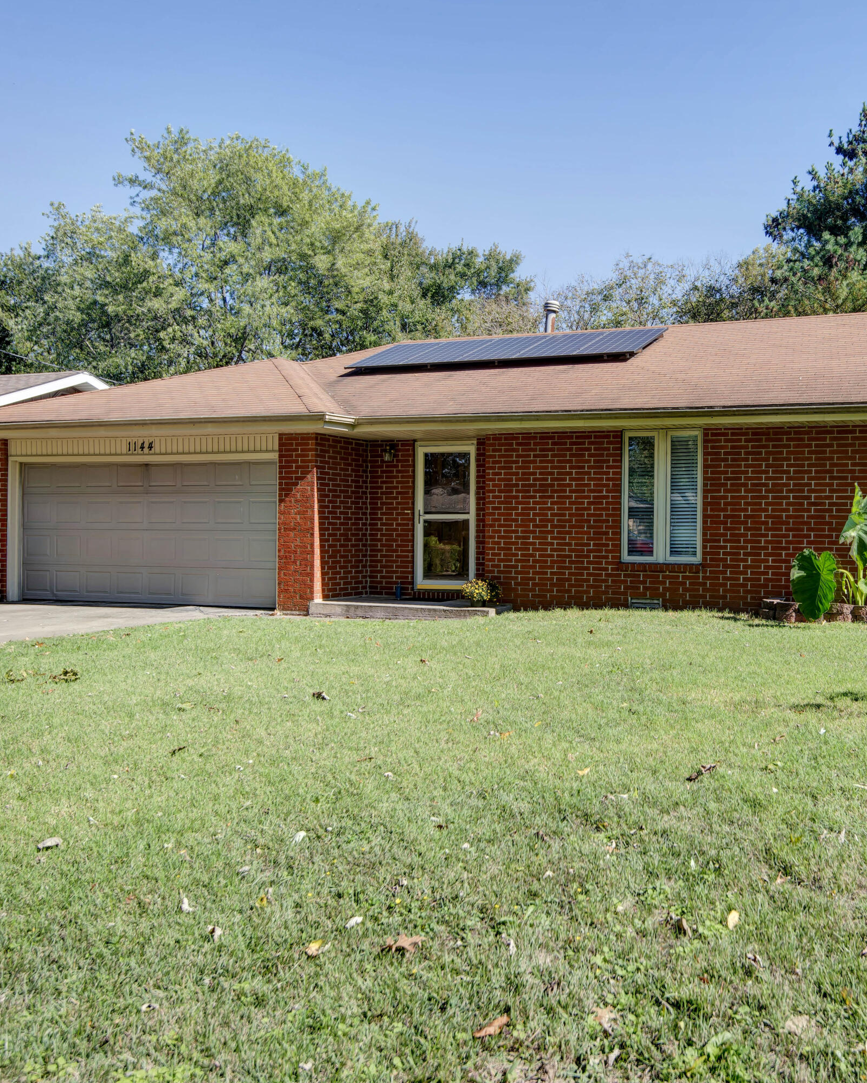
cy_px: 541
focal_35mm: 31
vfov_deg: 57.2
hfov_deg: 45.3
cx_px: 661
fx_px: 994
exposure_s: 1/320
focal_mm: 22
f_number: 6.3
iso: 100
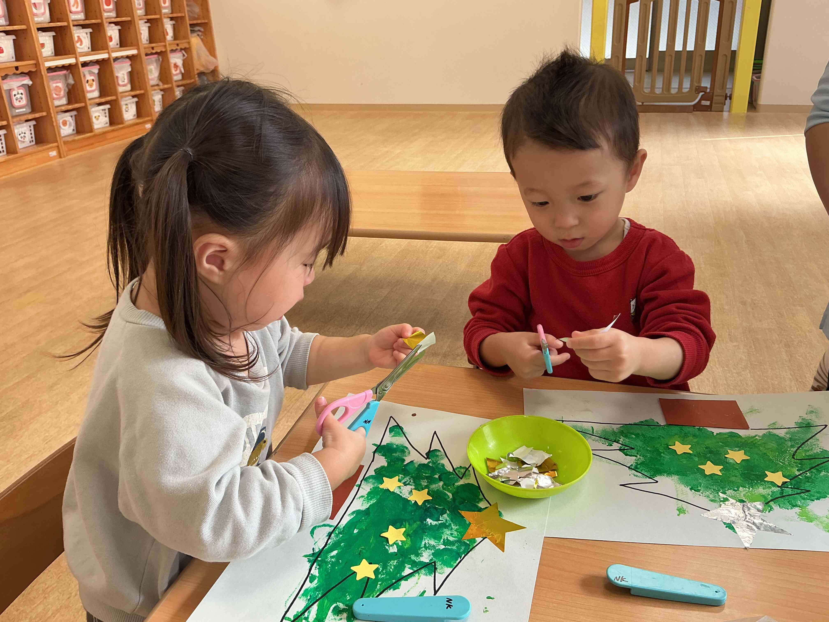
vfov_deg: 48.2
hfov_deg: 61.7
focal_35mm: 29
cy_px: 311
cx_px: 414
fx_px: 695
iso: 16
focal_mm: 3
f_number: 1.8
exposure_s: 1/120
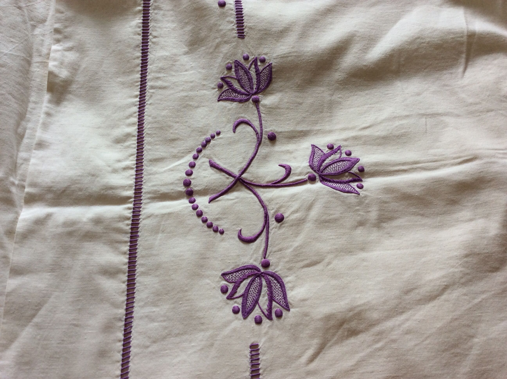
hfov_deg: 56.9
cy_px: 190
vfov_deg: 44.1
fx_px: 468
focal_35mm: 32
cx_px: 254
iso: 32
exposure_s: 1/50
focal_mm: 3.3
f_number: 2.4
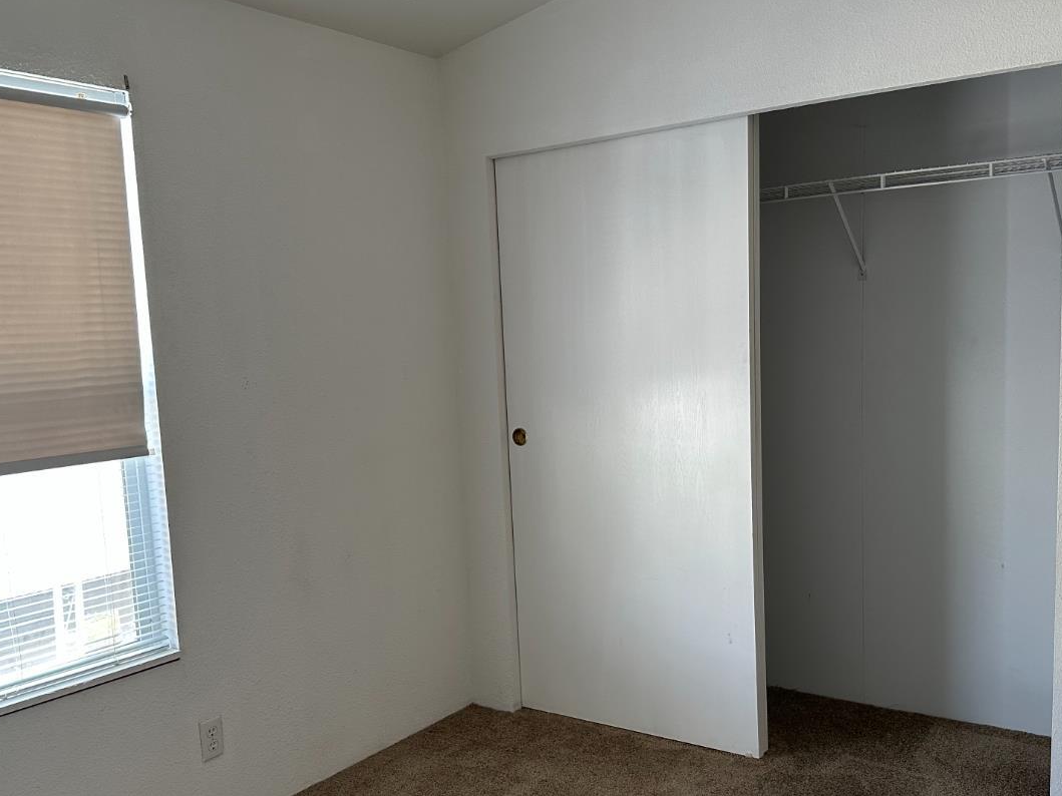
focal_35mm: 34
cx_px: 527
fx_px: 1043
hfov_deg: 54.0
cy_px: 480
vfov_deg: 41.6
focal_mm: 6.86
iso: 200
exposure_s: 1/121
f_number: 1.78
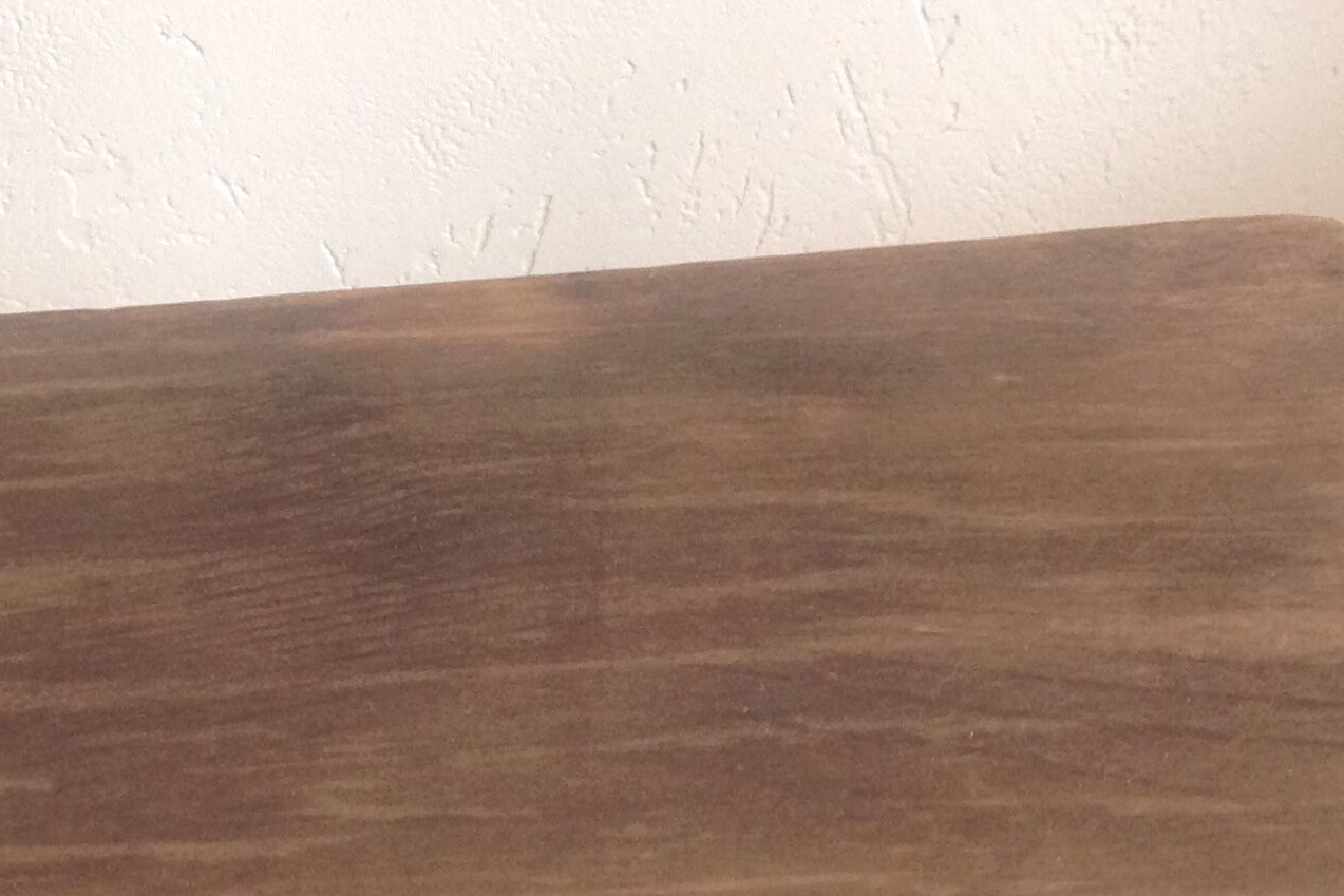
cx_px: 408
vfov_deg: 18.1
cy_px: 816
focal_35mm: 74
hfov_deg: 27.1
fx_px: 2763
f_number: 2.4
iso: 125
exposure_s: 1/15
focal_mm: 4.28
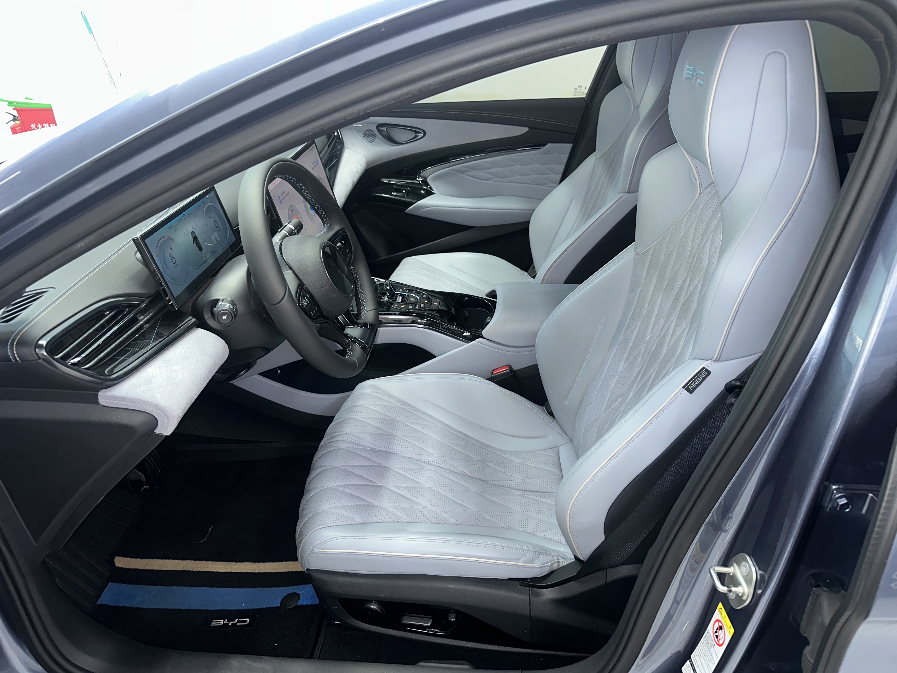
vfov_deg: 56.8
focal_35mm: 24
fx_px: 622
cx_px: 448
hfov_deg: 71.6
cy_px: 336
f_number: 1.78
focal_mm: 6.86
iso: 80
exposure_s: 1/18
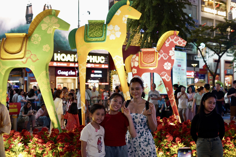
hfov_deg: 39.6
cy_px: 78
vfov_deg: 27.0
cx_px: 118
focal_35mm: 50
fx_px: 328
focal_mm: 50
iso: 1250
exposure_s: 1/100
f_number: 4
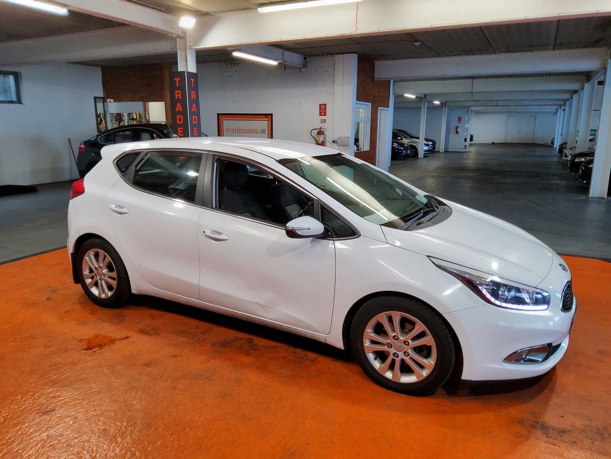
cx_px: 306
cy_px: 230
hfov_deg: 67.3
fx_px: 459
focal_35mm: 26
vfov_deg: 53.1
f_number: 2
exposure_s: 1/100
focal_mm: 3.08
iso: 160
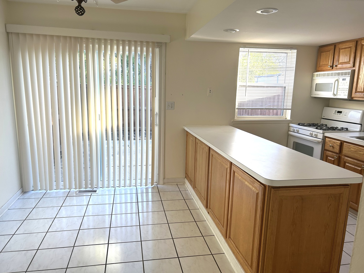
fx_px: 273
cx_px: 182
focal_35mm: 26
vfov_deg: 53.1
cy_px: 136
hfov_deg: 67.3
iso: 64
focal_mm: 5.7
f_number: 1.5
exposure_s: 1/120
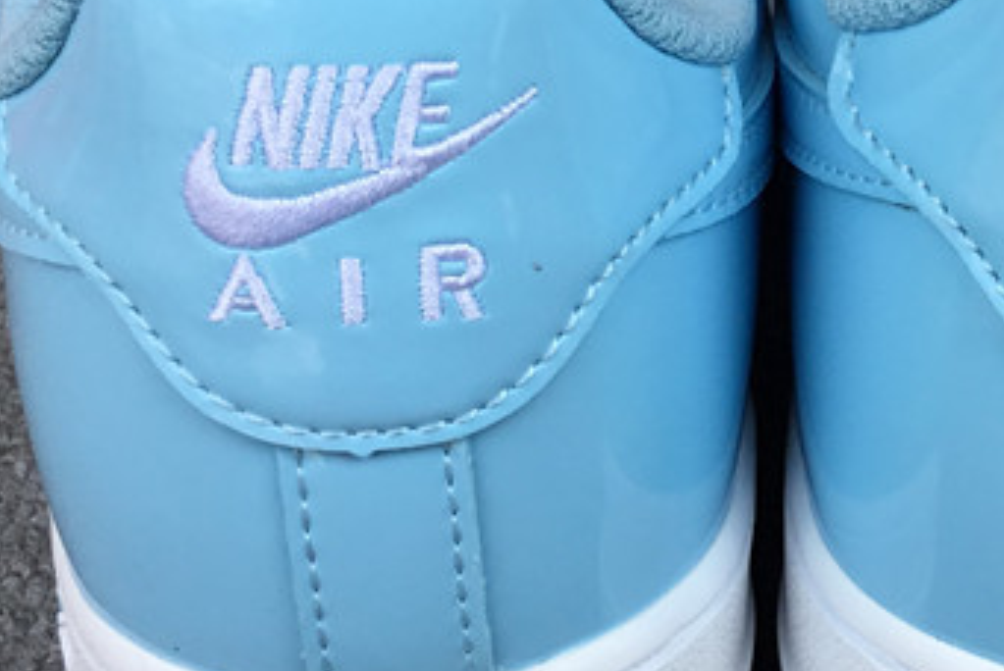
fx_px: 2373
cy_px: 193
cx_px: 821
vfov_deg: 16.0
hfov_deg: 23.5
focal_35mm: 85
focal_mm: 3.3
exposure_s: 1/566
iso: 25
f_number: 2.4
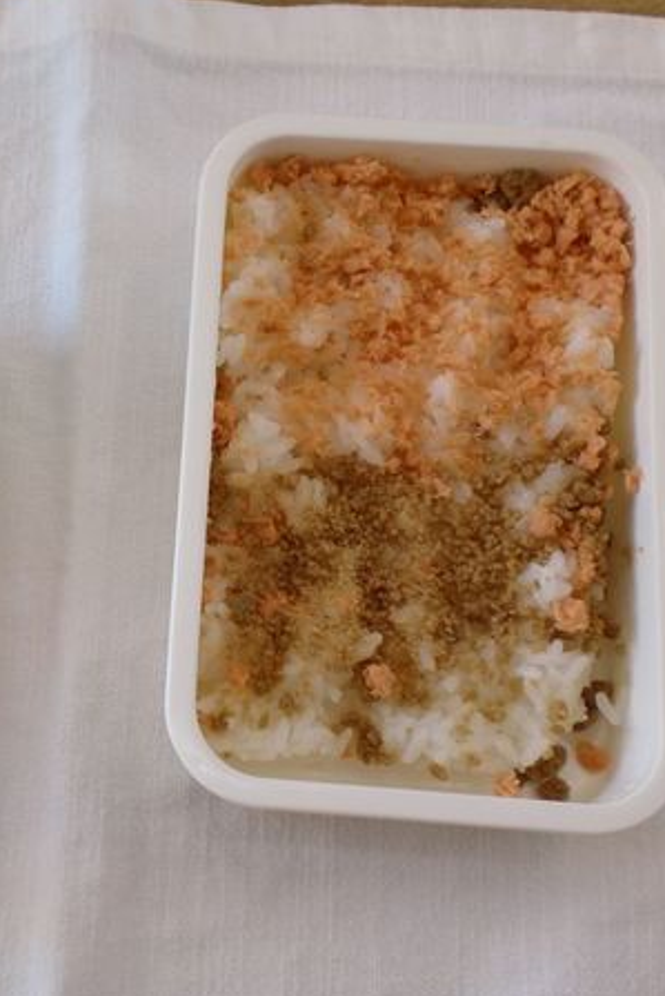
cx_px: 100
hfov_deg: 25.4
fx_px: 1440
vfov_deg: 38.2
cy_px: 511
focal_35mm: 52
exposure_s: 1/100
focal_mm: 6.3
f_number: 3.1
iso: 64
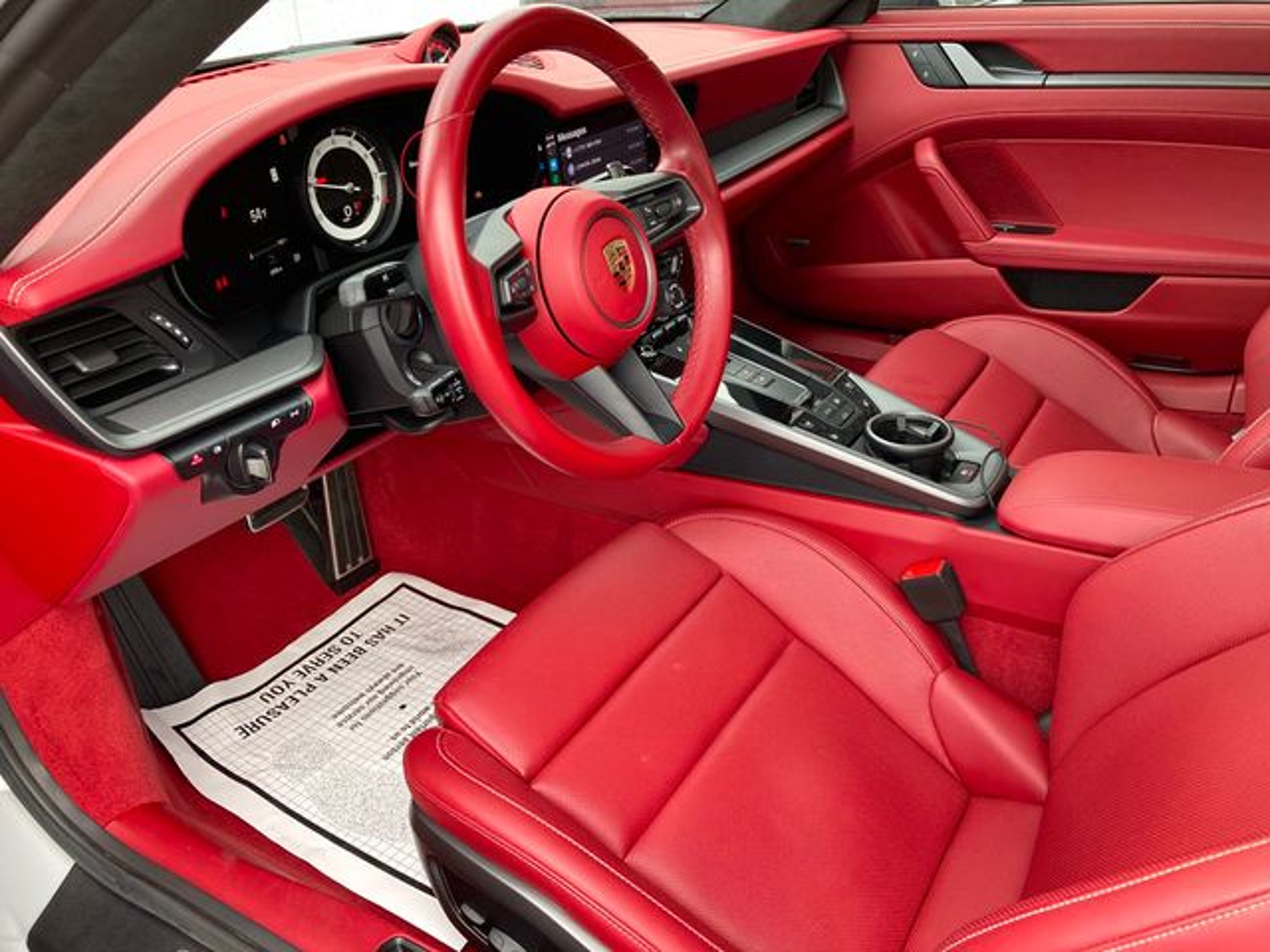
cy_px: 476
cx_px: 635
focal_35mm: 28
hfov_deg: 63.4
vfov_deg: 49.7
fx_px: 1027
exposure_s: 1/102
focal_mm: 3.99
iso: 80
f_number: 1.8
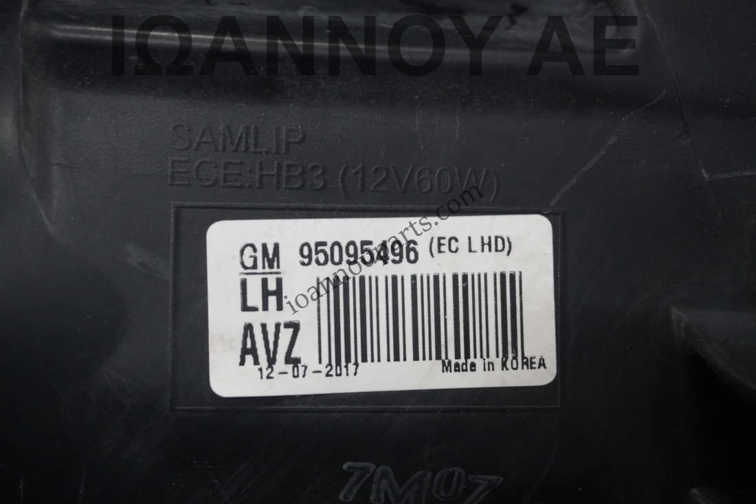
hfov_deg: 38.9
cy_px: 252
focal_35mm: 51
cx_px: 378
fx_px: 1071
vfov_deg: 26.5
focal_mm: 34
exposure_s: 1/60
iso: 3200
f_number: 5
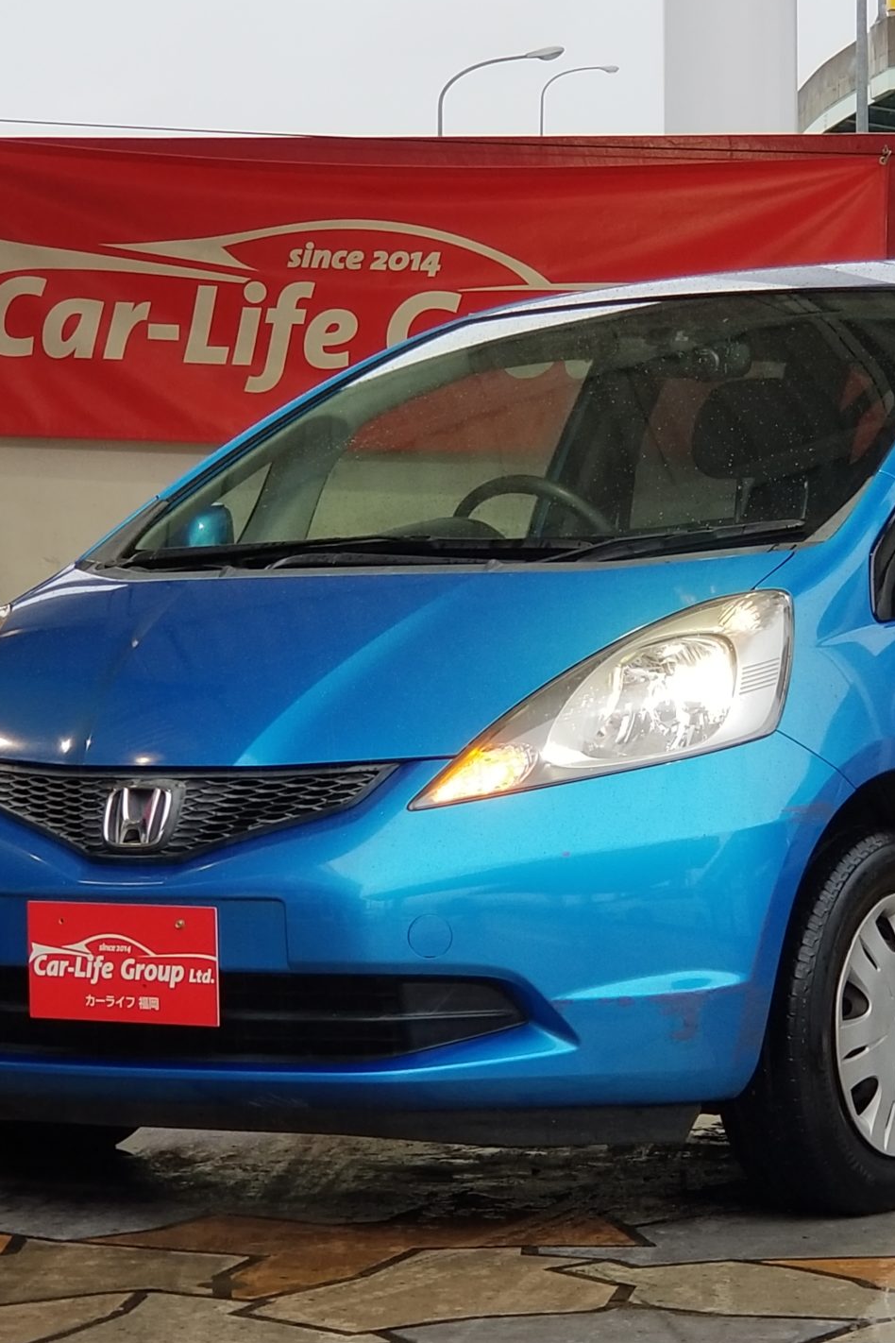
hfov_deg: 18.5
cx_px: 695
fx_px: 2722
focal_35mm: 73
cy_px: 668
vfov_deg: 27.7
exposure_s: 1/60
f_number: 2.4
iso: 32
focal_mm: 6
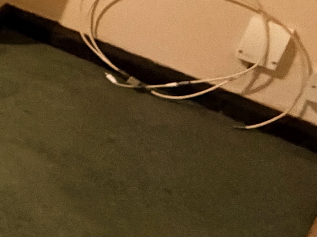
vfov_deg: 16.7
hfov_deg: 13.6
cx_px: -510
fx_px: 742
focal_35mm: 81
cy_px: -112
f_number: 2.2
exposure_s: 1/50
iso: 640
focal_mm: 2.22
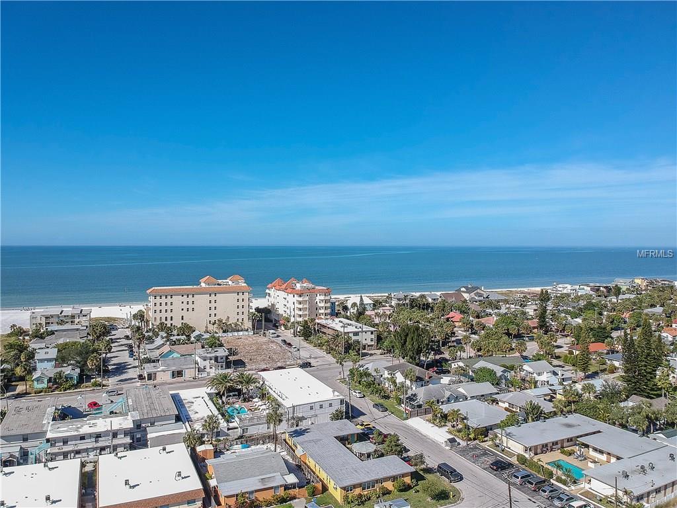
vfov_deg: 54.9
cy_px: 254
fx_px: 489
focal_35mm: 25
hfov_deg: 69.4
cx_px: 338
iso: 100
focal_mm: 4.49
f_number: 2.6
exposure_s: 1/1000
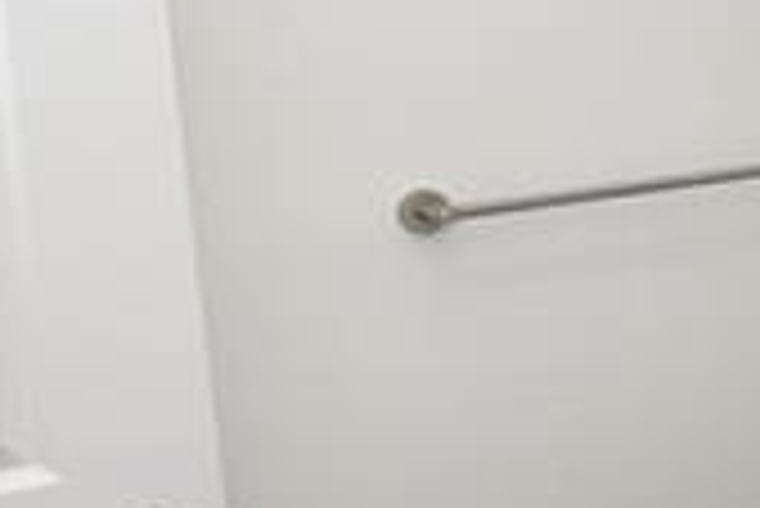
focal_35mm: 91
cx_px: 1844
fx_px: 1923
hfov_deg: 14.4
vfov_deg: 15.0
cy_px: 124
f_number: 11
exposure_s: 1/200
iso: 1600
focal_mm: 10
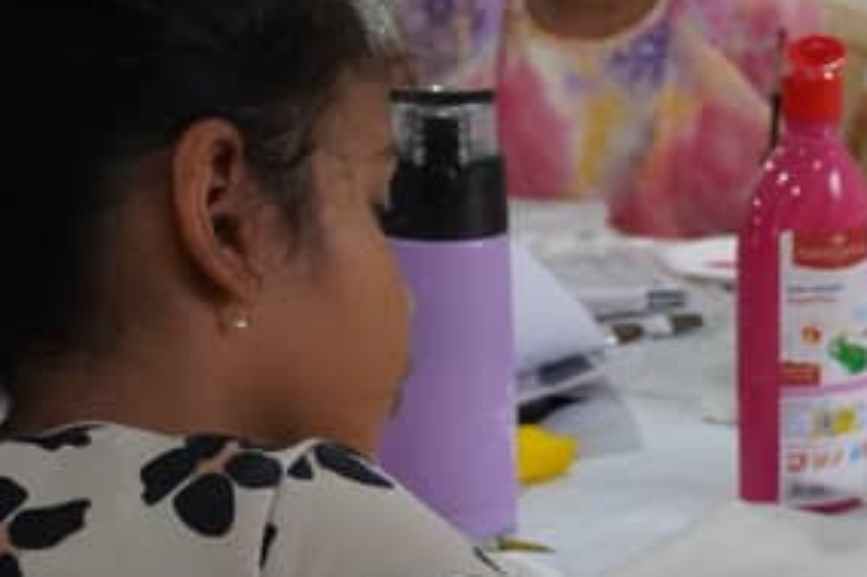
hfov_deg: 19.1
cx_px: 861
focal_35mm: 104
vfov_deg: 12.9
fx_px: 2508
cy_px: 627
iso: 2500
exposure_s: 1/160
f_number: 4.5
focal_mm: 29
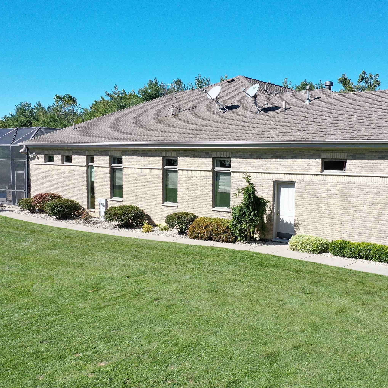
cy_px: 195
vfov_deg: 46.0
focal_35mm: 36
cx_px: 210
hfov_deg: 46.0
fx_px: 457
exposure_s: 1/400
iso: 400
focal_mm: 10.26
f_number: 3.5
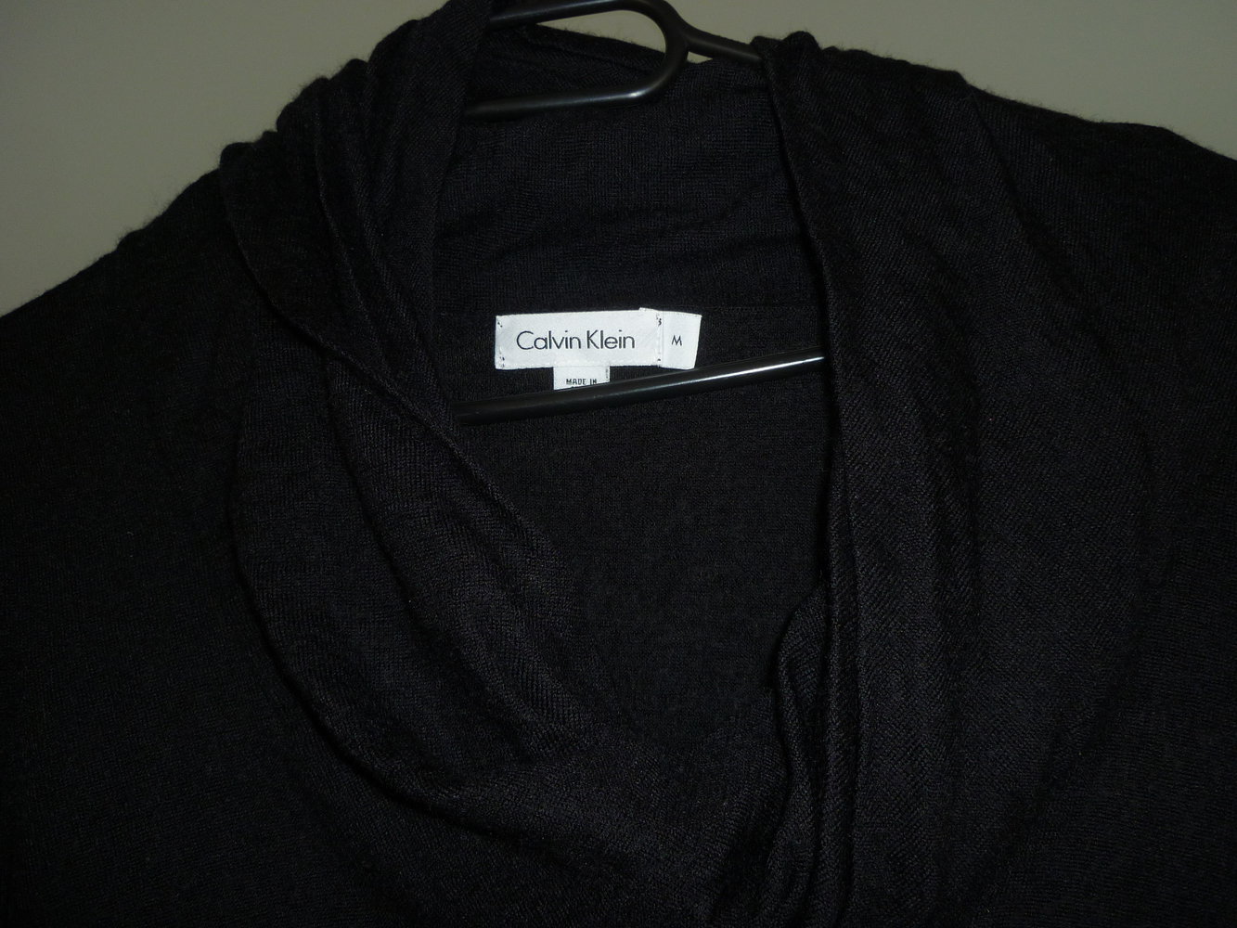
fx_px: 1179
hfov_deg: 55.3
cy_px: 464
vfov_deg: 43.0
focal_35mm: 33
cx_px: 618
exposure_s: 1/30
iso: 100
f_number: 2.8
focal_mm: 5.5
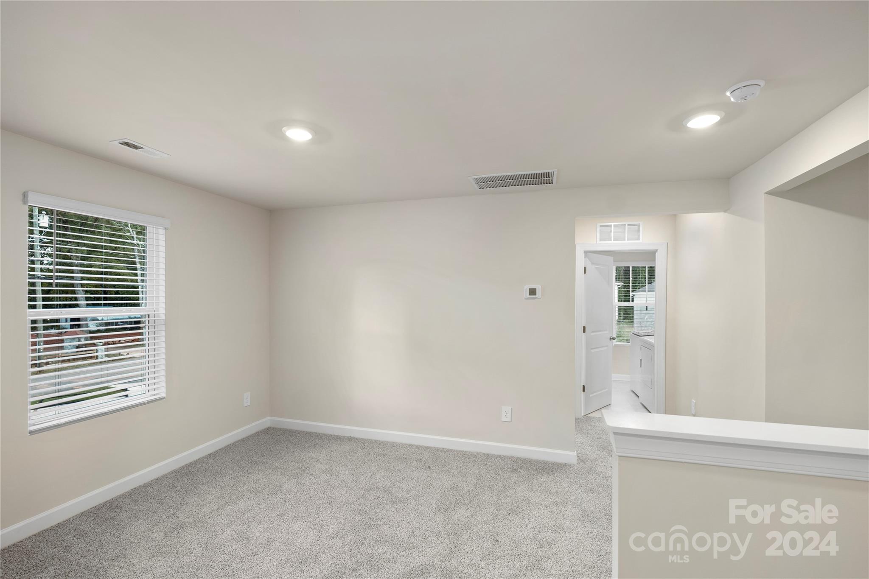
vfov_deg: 73.7
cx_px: 434
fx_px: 386
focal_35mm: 16
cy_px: 290
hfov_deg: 96.7
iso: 640
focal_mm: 16
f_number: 4
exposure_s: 1/13
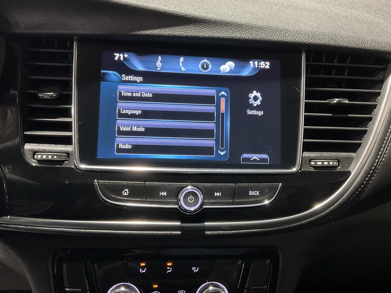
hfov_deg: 52.5
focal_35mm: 35
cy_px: 138
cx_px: 218
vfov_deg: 40.7
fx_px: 396
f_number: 1.8
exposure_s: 1/30
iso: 400
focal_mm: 3
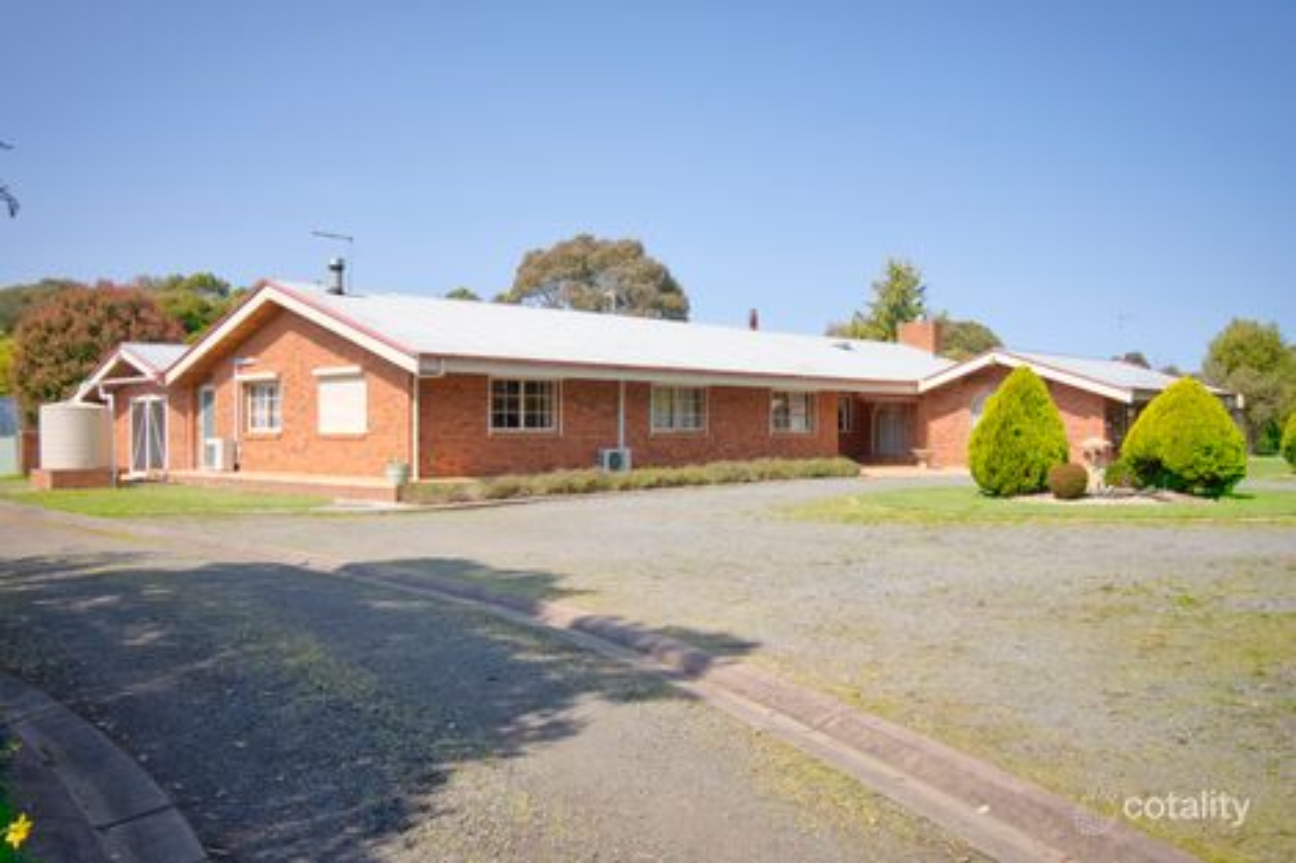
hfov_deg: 58.7
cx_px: 648
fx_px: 1152
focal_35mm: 32
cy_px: 432
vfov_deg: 41.1
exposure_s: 1/125
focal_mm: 32
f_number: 11
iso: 100
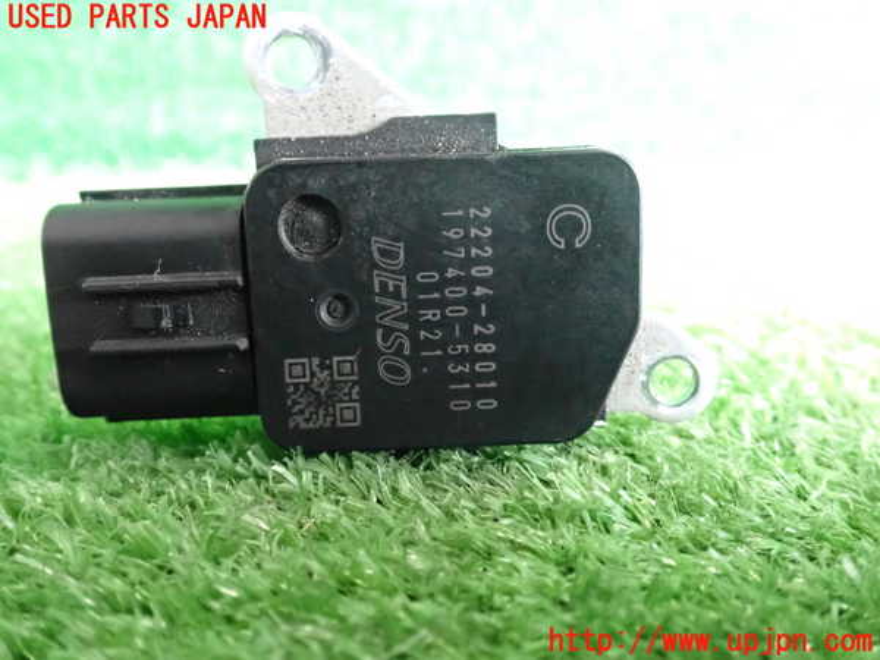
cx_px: 440
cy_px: 330
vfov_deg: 44.2
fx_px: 813
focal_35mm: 32
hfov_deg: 56.8
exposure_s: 1/10
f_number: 9
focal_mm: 5.79
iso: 3200
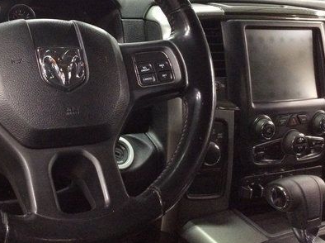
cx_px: 96
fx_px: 487
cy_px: 79
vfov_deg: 27.8
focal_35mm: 52
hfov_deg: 36.3
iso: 250
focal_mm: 3.3
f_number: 2.4
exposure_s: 1/17
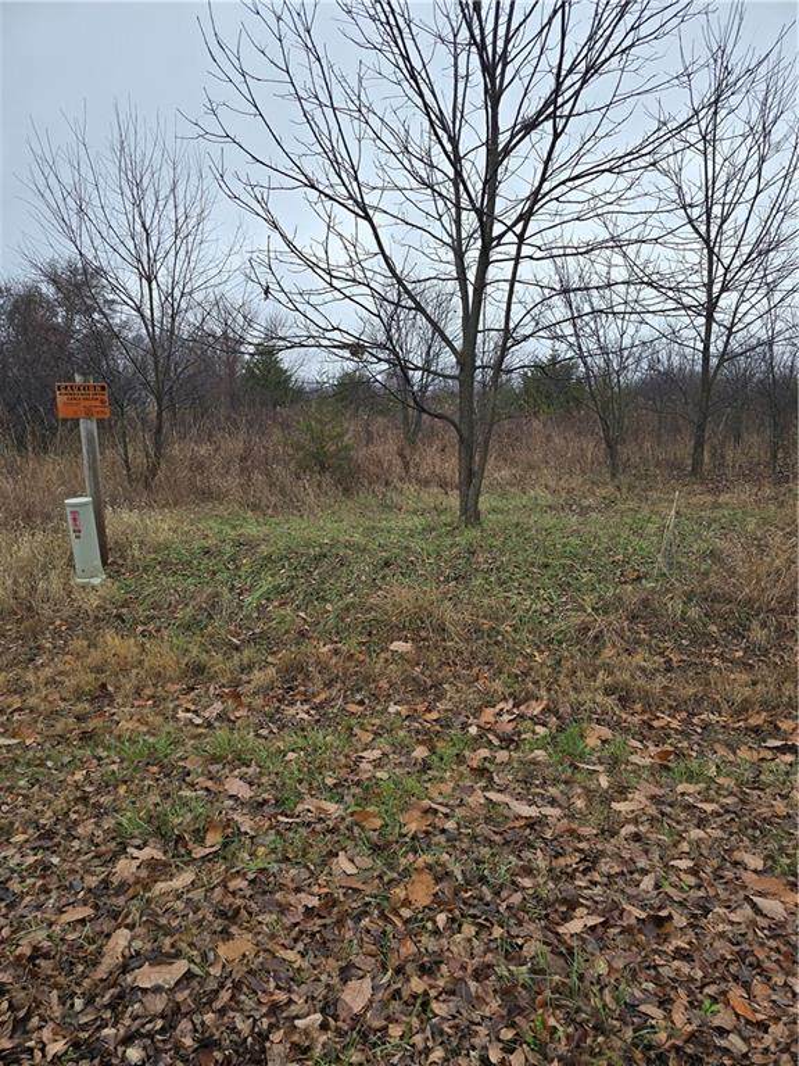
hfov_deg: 58.9
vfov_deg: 73.9
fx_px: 708
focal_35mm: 23
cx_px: 400
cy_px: 533
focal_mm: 6.3
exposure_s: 1/180
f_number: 1.7
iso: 20
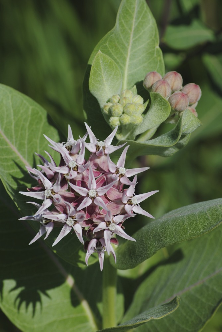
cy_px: 166
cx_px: 111
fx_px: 2766
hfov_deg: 4.6
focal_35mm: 300
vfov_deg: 6.9
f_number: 8
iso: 100
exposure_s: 1/400
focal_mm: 200
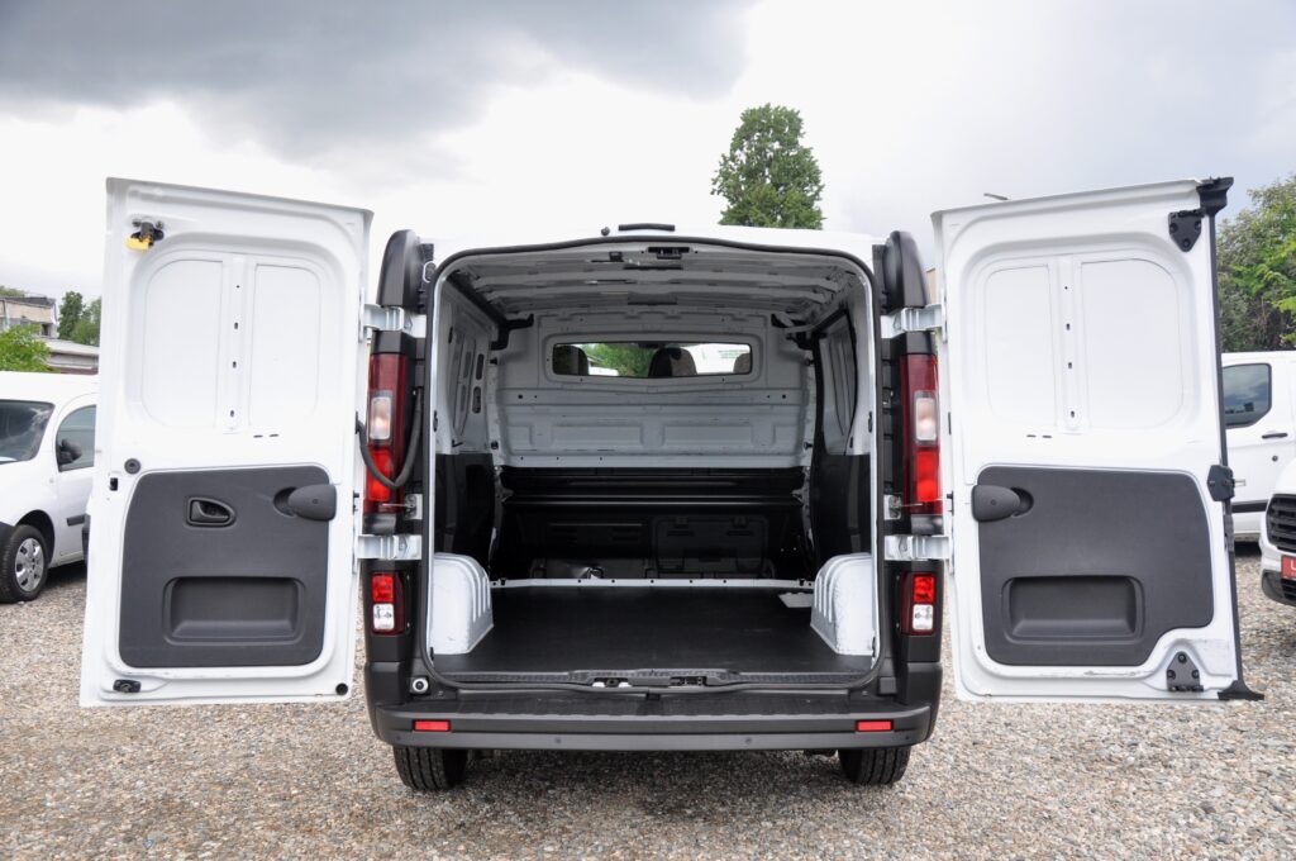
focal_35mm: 33
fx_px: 1186
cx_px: 648
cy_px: 430
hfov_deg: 57.3
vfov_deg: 39.9
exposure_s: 1/160
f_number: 6.3
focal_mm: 22
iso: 500
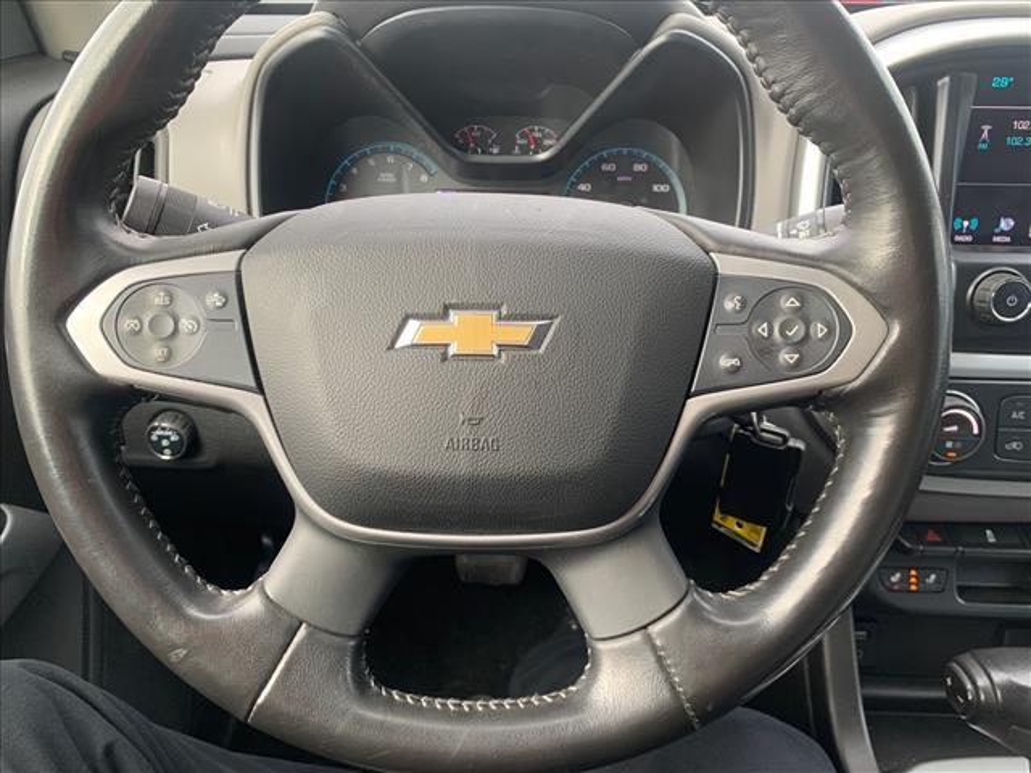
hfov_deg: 67.3
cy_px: 386
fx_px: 774
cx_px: 516
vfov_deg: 53.1
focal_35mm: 26
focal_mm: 4.25
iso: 64
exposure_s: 1/121
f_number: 1.8
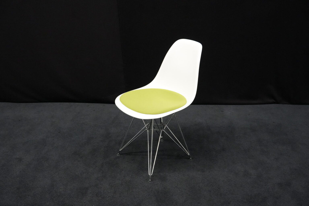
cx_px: 154
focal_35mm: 37
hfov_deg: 51.9
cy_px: 103
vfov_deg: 35.9
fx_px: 318
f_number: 4
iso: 8000
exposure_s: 1/160
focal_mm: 37
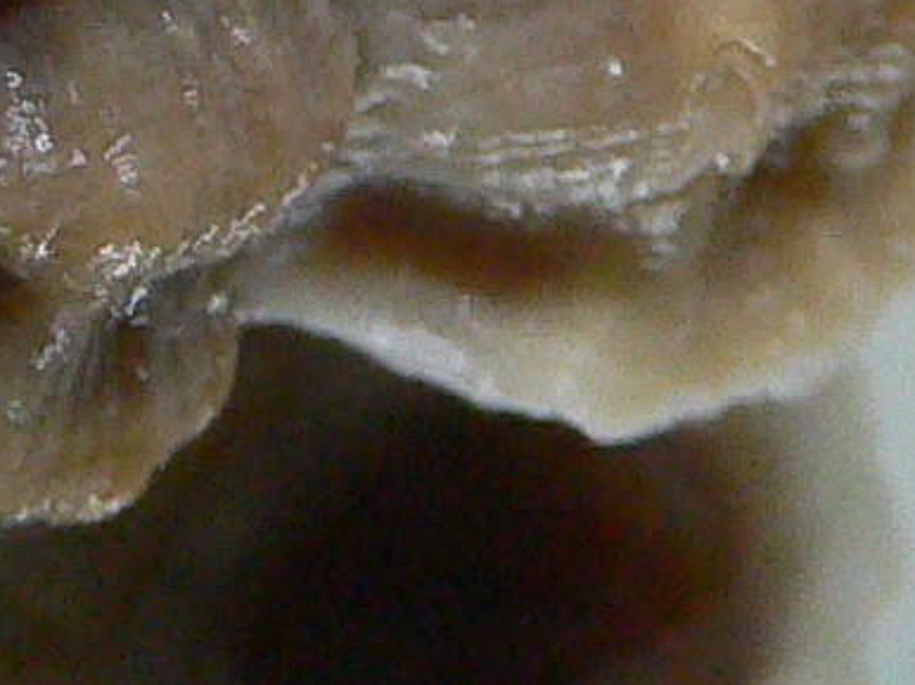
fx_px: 4834
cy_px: -12
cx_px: 26
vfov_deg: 8.1
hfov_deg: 10.7
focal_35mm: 183
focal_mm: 4.6
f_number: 2.8
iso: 200
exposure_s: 1/50
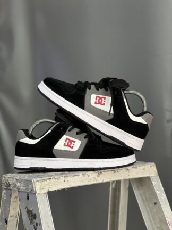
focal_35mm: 77
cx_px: 86
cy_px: 115
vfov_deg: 25.3
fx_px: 510
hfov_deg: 19.1
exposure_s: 1/40
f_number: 2.8
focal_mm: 9
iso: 200
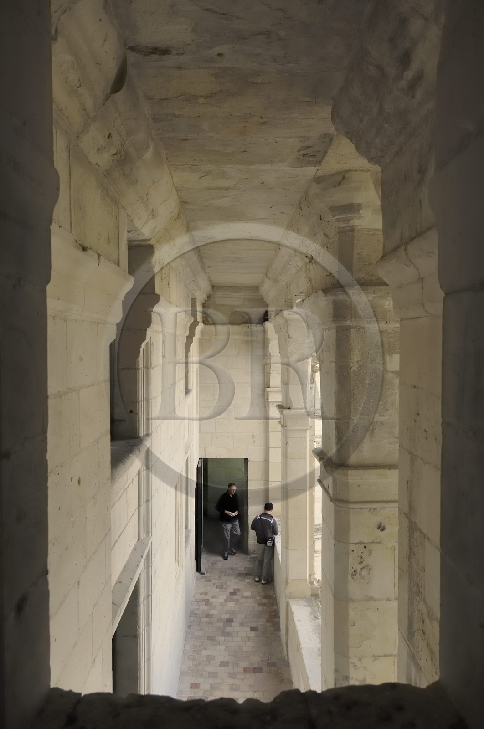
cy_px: 364
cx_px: 242
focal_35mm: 26
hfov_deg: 50.3
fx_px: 516
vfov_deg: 70.5
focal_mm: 17
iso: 100
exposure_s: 1/100
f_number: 6.3
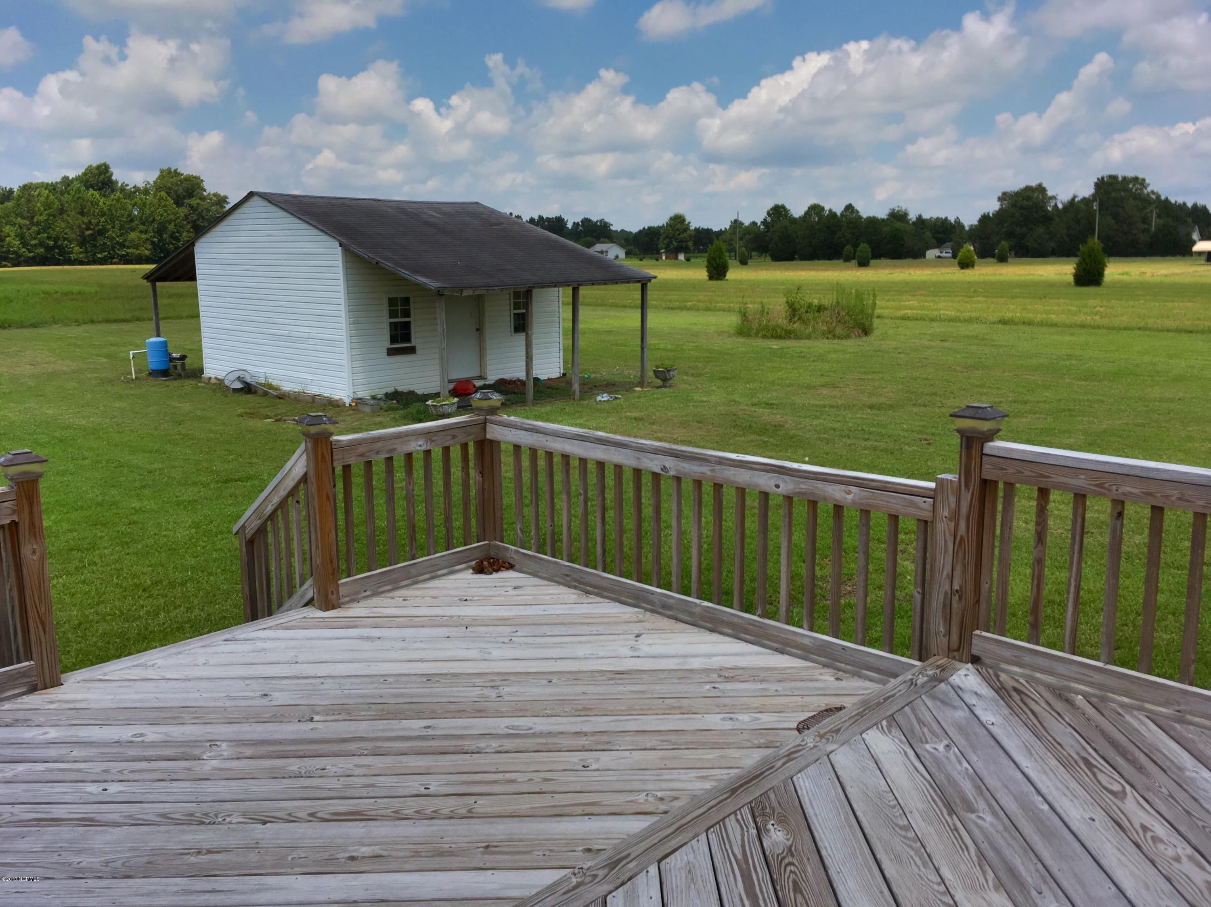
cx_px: 606
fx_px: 1014
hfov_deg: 61.7
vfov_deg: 48.2
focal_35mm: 29
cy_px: 454
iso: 25
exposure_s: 1/4525
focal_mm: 4.15
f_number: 2.2
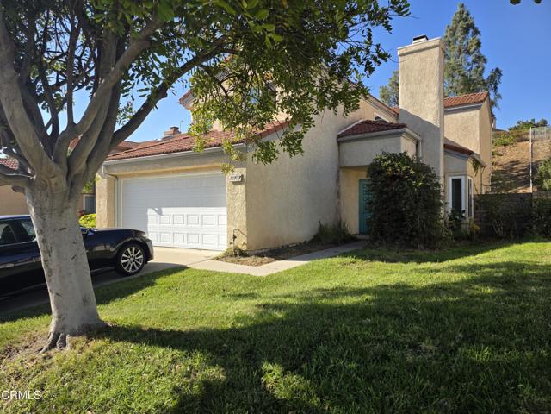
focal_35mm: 23
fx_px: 366
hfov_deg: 73.9
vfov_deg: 58.9
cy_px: 207
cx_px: 276
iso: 80
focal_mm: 6.3
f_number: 1.7
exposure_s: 1/2985
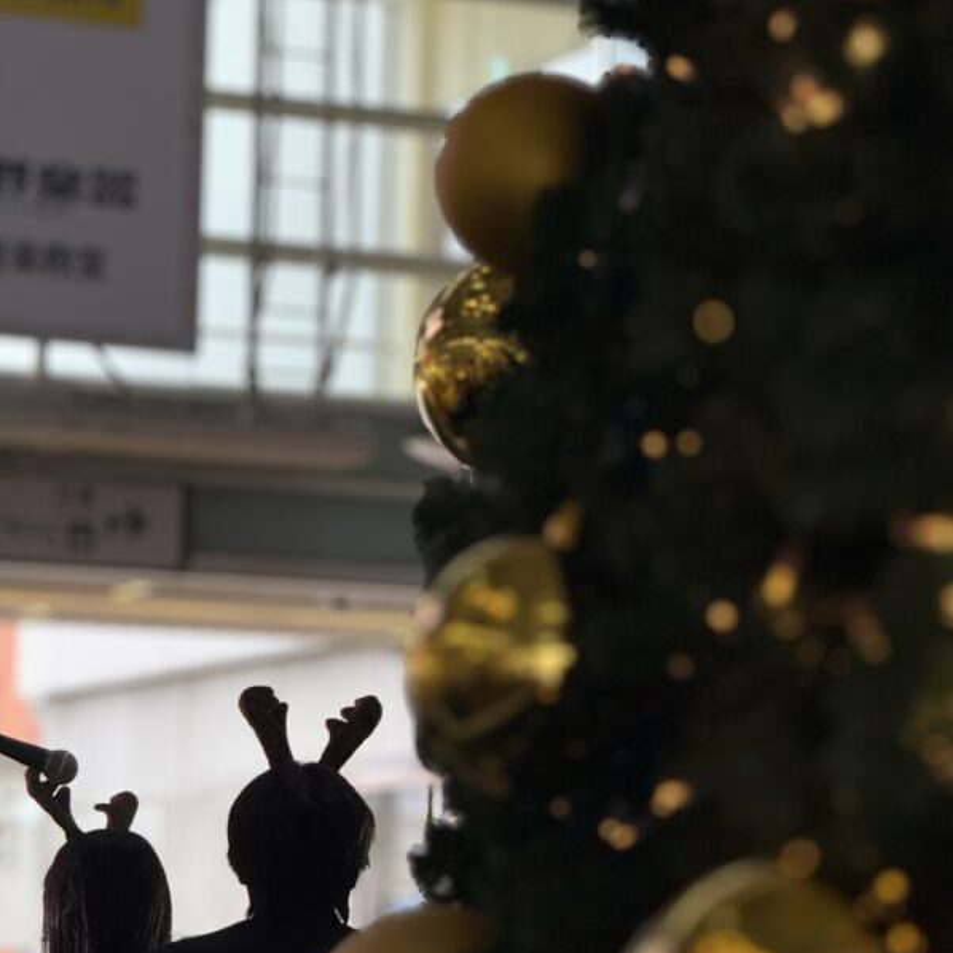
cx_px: 476
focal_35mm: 142
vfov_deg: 12.3
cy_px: 406
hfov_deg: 12.3
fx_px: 4423
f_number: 2.8
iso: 50
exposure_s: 1/100
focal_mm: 15.66
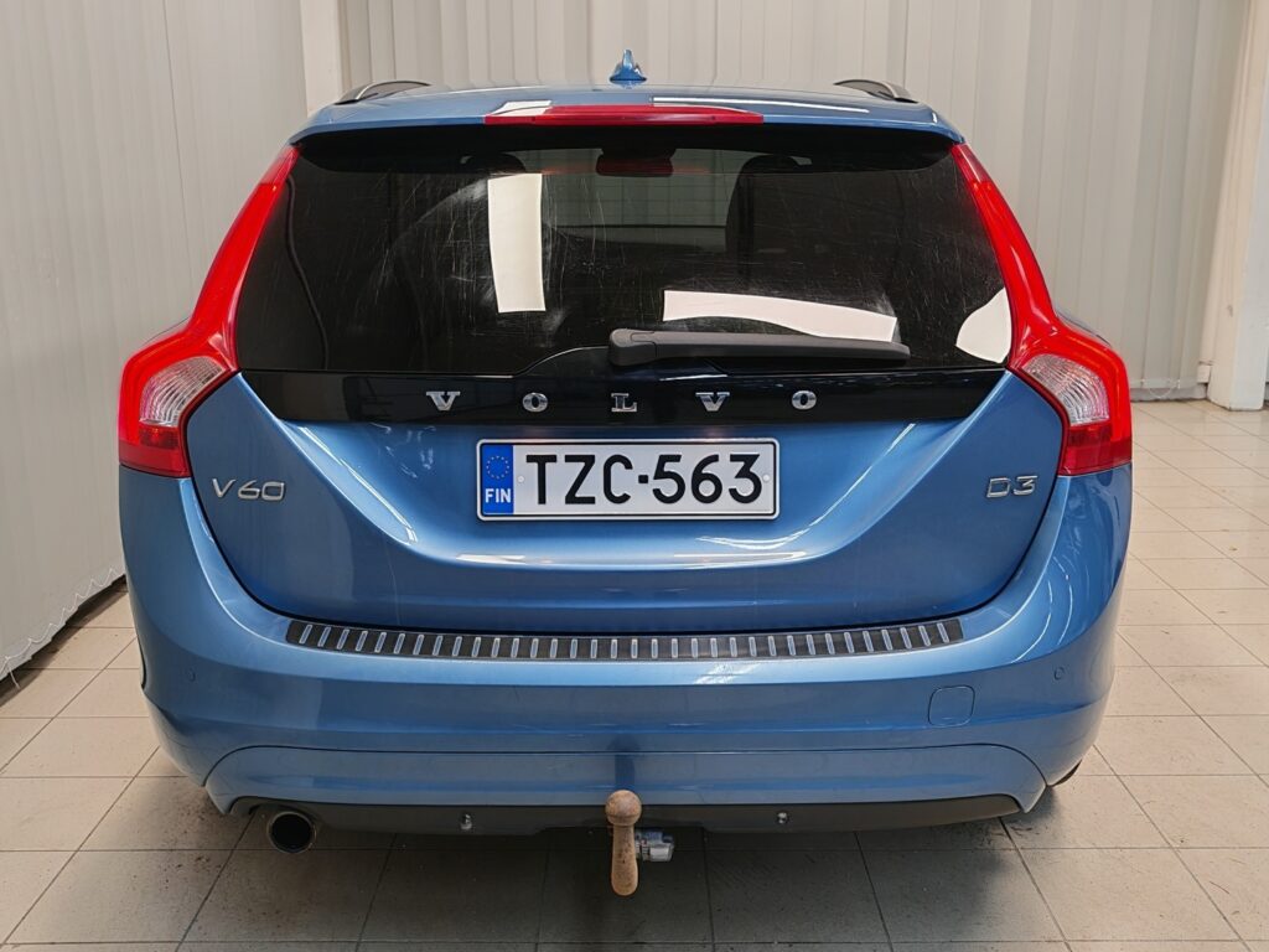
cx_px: 634
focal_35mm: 35
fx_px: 1283
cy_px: 476
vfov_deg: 40.7
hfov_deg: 52.6
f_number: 1.6
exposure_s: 1/100
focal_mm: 5.4
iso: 80
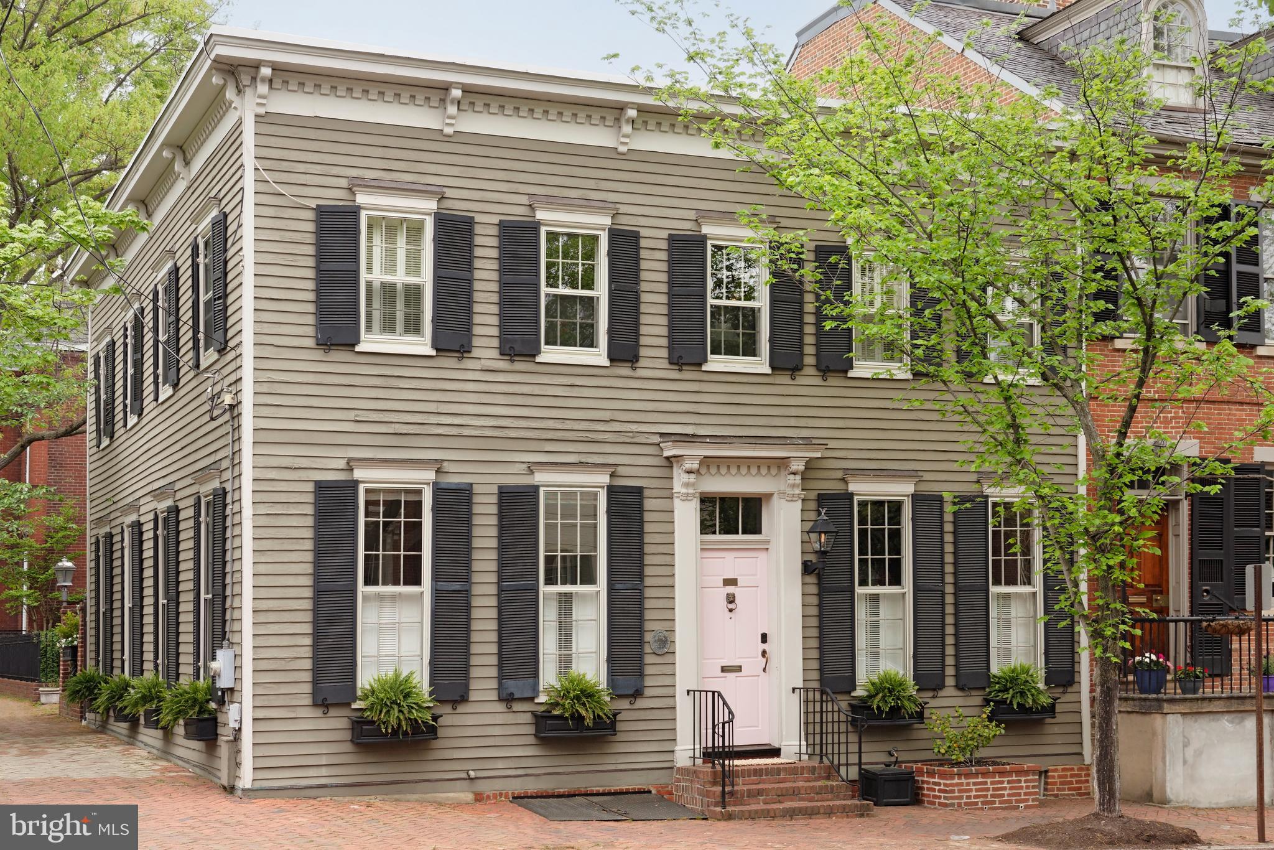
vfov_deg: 38.9
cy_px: 425
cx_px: 637
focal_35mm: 34
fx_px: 1203
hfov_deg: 55.8
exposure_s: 1/160
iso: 400
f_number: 6.3
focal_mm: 34
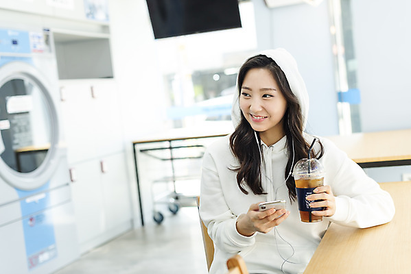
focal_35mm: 50
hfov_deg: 39.6
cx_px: 206
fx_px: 571
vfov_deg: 27.0
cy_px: 137
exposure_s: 1/400
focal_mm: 50
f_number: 2.8
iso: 500
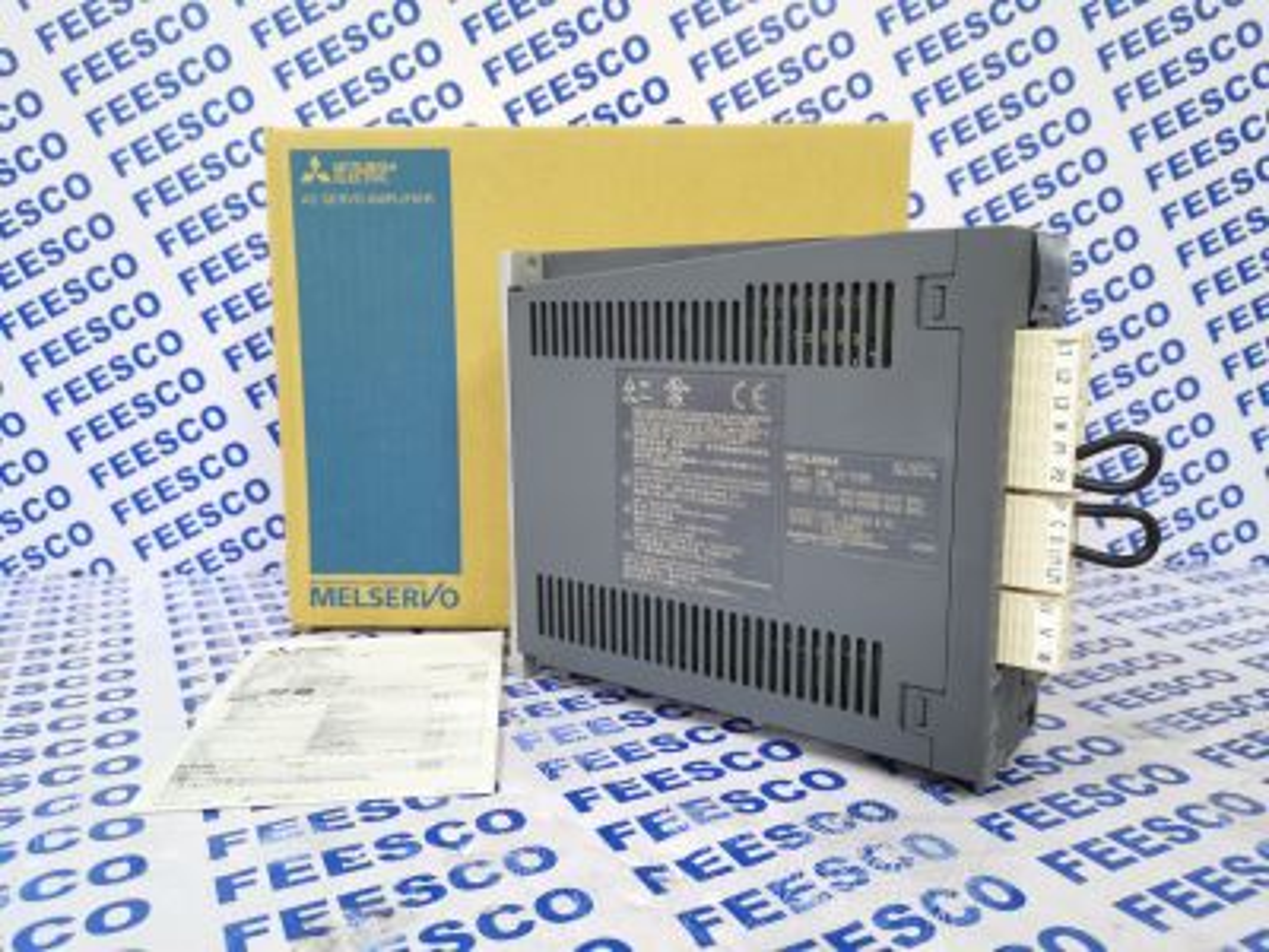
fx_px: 953
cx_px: 634
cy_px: 476
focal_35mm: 26
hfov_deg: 67.3
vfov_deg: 53.1
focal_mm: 5.58
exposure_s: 1/22.5
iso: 500
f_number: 1.8
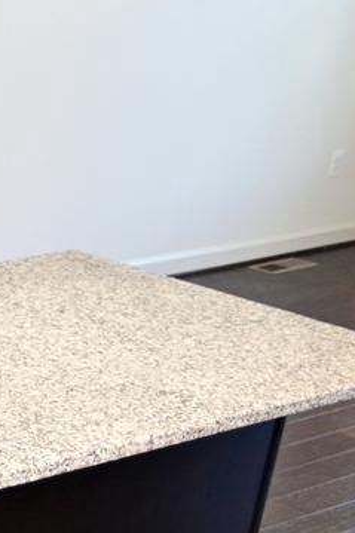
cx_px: -567
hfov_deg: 10.1
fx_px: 1688
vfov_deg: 17.7
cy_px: 453
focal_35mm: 114
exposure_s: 1/250
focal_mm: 20
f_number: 2.8
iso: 1000
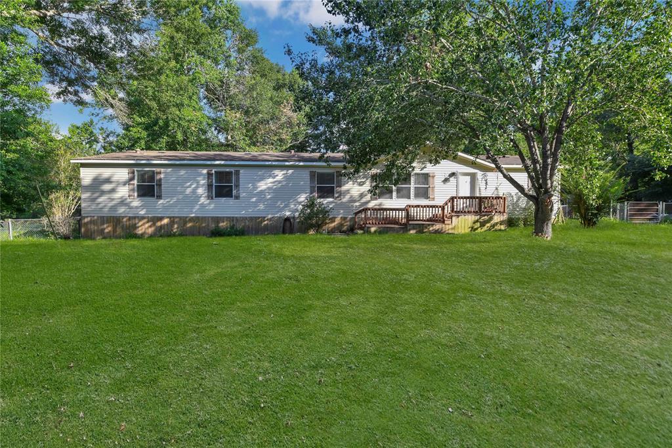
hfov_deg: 93.3
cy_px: 224
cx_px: 336
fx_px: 317
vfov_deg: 70.4
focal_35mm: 17
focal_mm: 17
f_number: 8
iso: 100
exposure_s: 1/60
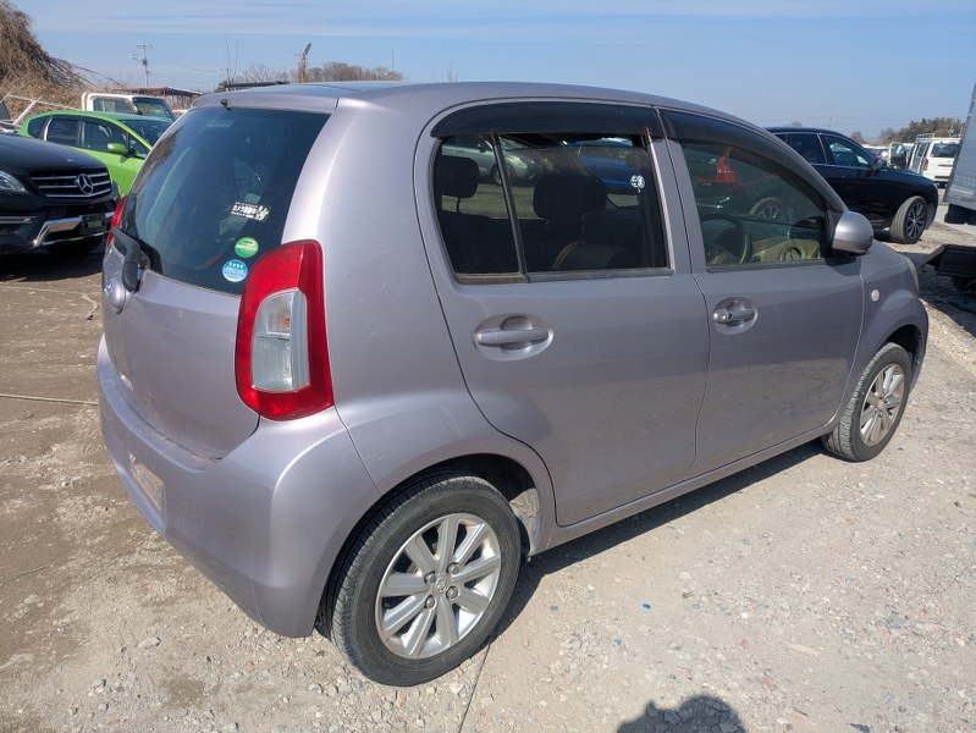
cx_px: 488
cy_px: 366
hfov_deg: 69.4
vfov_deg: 54.9
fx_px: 705
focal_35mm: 25
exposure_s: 1/2222
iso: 46
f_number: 1.89
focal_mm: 5.43
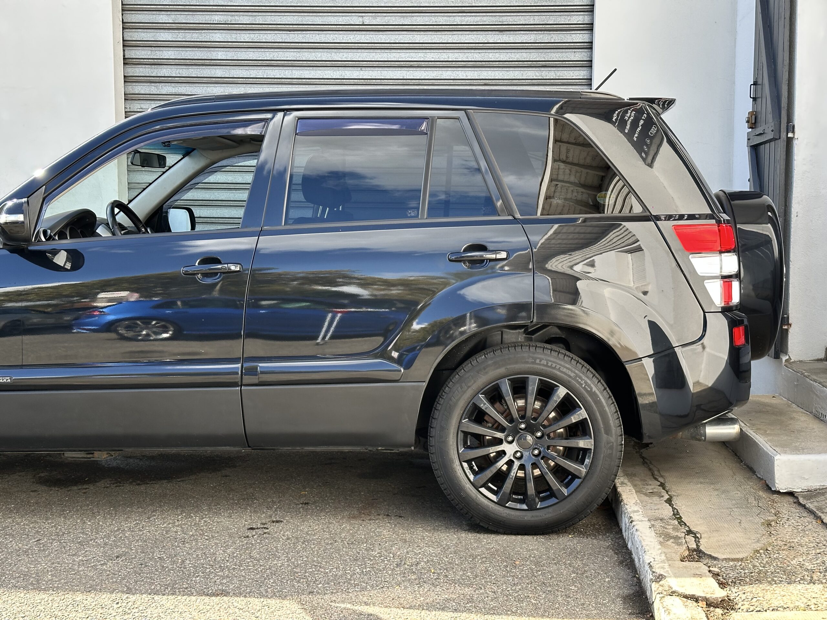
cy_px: 310
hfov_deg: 39.7
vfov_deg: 30.3
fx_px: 1147
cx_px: 414
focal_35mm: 48
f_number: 1.78
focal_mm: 6.86
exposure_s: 1/546
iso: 64
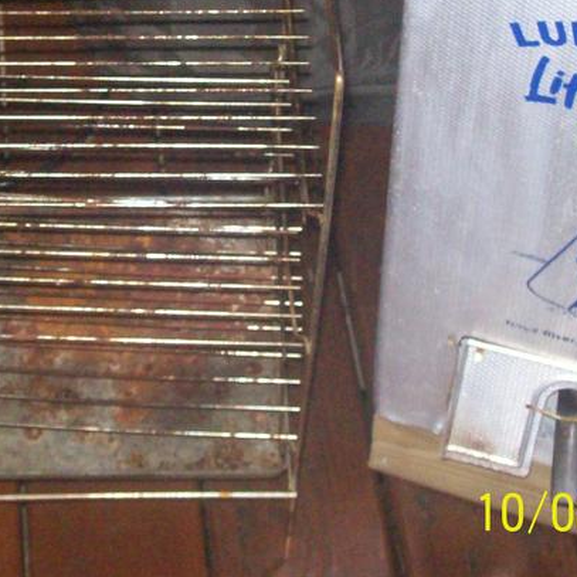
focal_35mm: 88
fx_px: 1660
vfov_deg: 19.5
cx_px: 179
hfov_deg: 19.6
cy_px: 128
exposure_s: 1/147
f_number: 3
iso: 400
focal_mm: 7.6
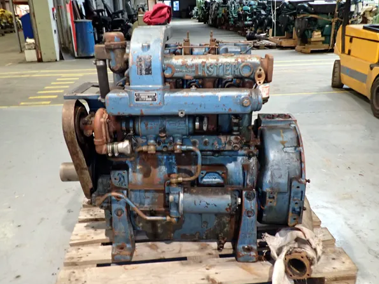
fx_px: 285
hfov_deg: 67.3
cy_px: 140
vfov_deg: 53.1
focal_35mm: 26
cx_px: 190
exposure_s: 1/30
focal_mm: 4.5
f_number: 2
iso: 500
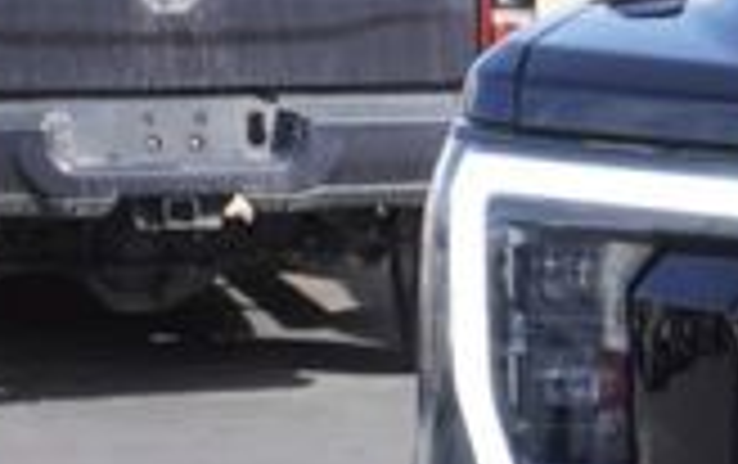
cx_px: 1876
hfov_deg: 7.3
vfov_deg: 4.9
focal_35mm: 267
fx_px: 5378
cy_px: 635
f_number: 8
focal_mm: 28
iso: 100
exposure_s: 1/160
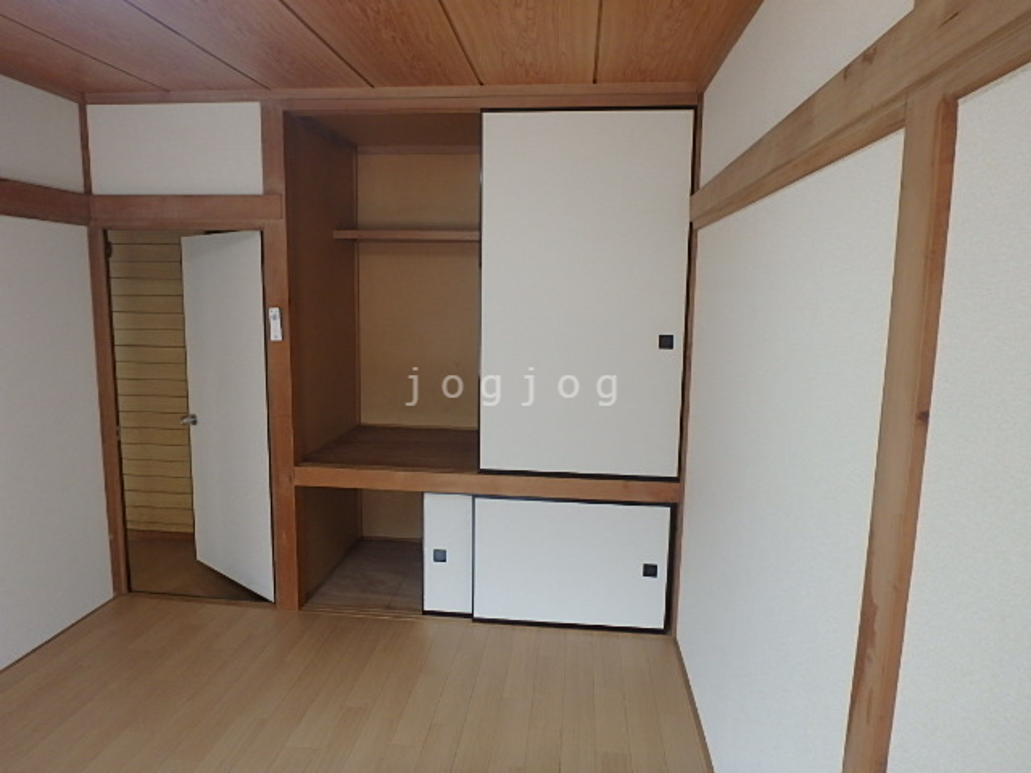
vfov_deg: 63.4
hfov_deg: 79.0
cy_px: 386
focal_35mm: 21
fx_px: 625
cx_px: 516
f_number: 3.5
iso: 200
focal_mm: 3.7
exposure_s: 1/50
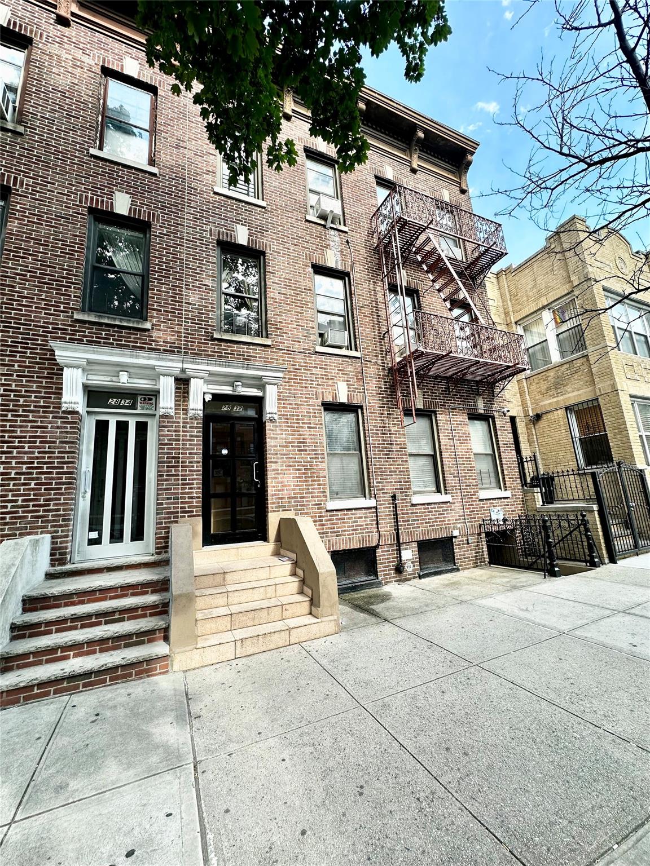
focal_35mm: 14
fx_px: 351
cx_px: 325
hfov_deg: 85.7
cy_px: 433
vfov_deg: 102.1
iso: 40
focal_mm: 2.22
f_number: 2.2
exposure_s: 1/367
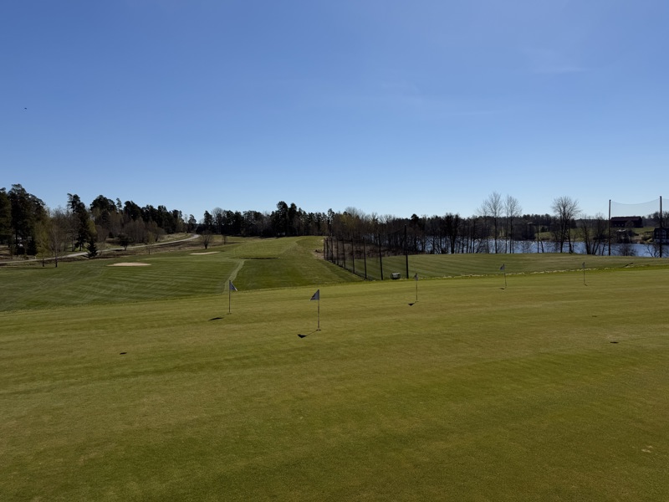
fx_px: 464
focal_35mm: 24
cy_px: 251
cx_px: 334
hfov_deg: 71.6
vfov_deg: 56.8
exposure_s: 1/9091
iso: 80
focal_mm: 6.76
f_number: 1.78
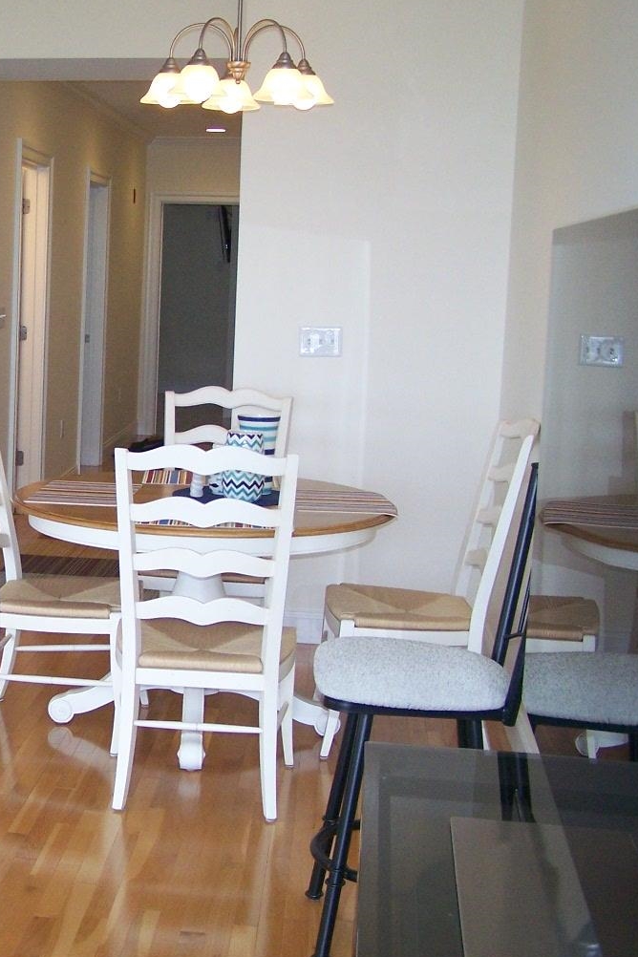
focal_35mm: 59
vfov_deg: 33.9
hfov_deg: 22.2
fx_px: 1568
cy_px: 482
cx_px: 3
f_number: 2.8
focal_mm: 6.3
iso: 160
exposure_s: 1/60
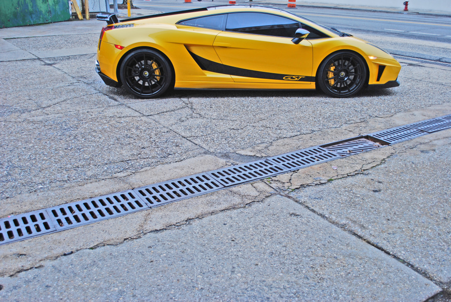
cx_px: 226
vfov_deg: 37.0
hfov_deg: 53.1
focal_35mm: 36
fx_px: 452
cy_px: 151
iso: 200
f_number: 4.2
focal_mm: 24
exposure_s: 1/40
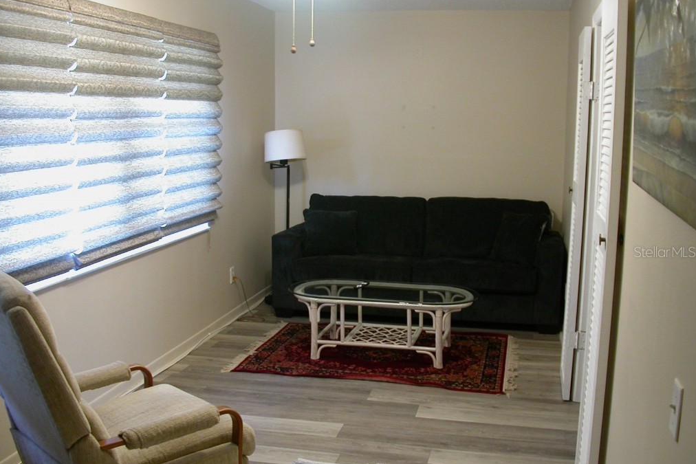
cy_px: 252
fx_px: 773
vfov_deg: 33.4
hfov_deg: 48.5
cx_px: 347
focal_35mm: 40
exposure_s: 1/8
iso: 100
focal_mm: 7.85
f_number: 2.6
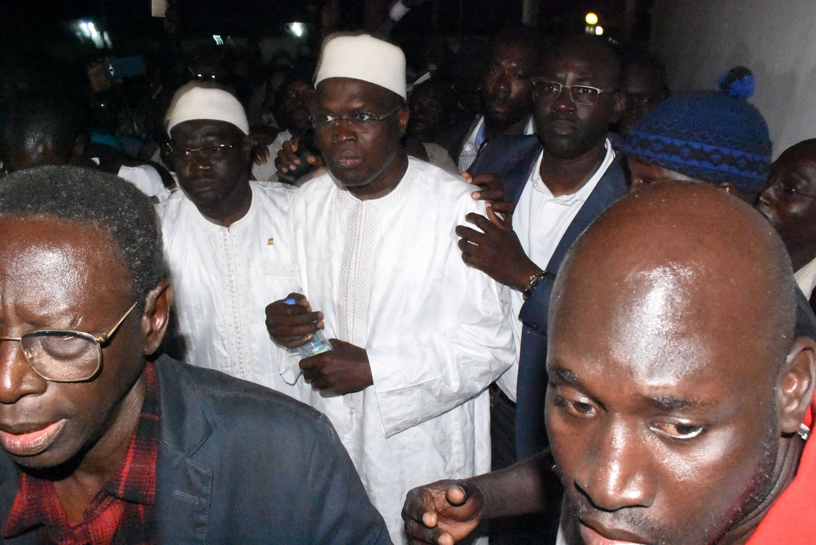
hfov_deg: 67.4
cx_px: 408
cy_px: 272
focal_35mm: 27
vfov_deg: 48.0
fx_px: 612
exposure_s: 1/60
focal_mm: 18
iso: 25600
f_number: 11
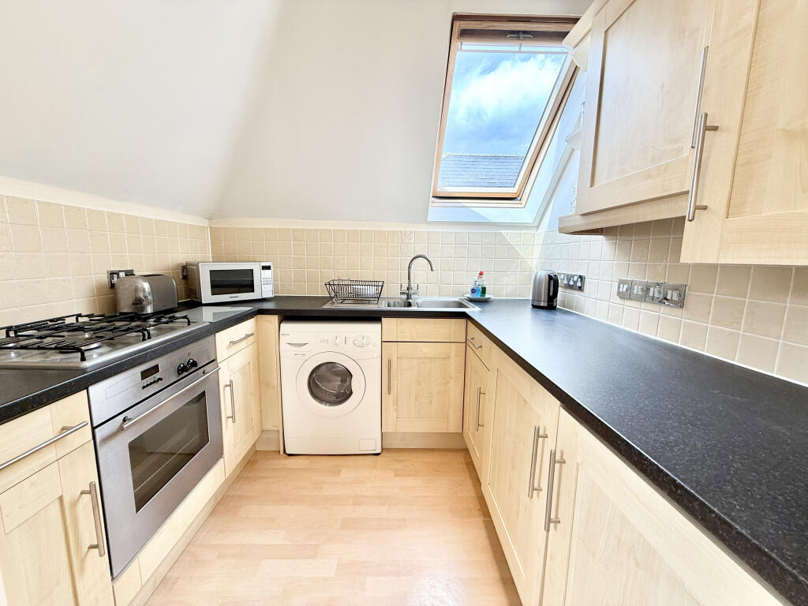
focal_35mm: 14
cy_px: 303
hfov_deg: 102.1
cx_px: 404
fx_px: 327
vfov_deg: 85.7
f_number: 2.2
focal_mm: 2.22
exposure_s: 1/146
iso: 64
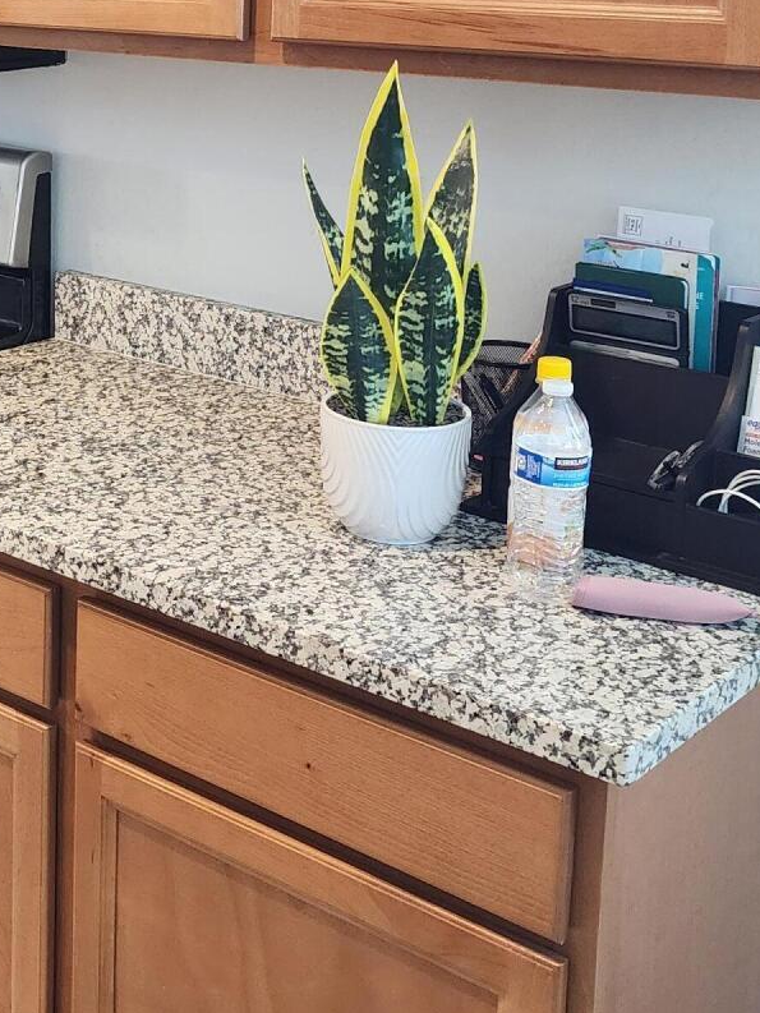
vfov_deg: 32.4
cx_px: 19
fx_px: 1697
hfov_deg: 24.2
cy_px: 220
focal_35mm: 58
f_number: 1.8
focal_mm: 6.4
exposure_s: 1/120
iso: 800
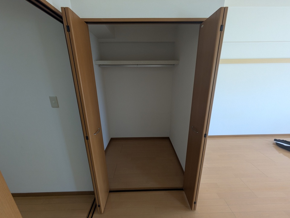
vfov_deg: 85.7
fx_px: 117
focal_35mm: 14
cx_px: 145
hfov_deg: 102.1
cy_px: 109
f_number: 2.2
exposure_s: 1/40
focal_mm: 1.83
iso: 54
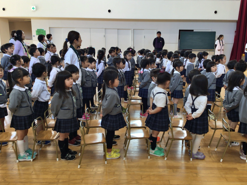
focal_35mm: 35
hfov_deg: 52.5
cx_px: 136
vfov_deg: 40.7
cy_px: 98
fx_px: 250
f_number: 2.4
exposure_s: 1/30
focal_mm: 3.3
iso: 25
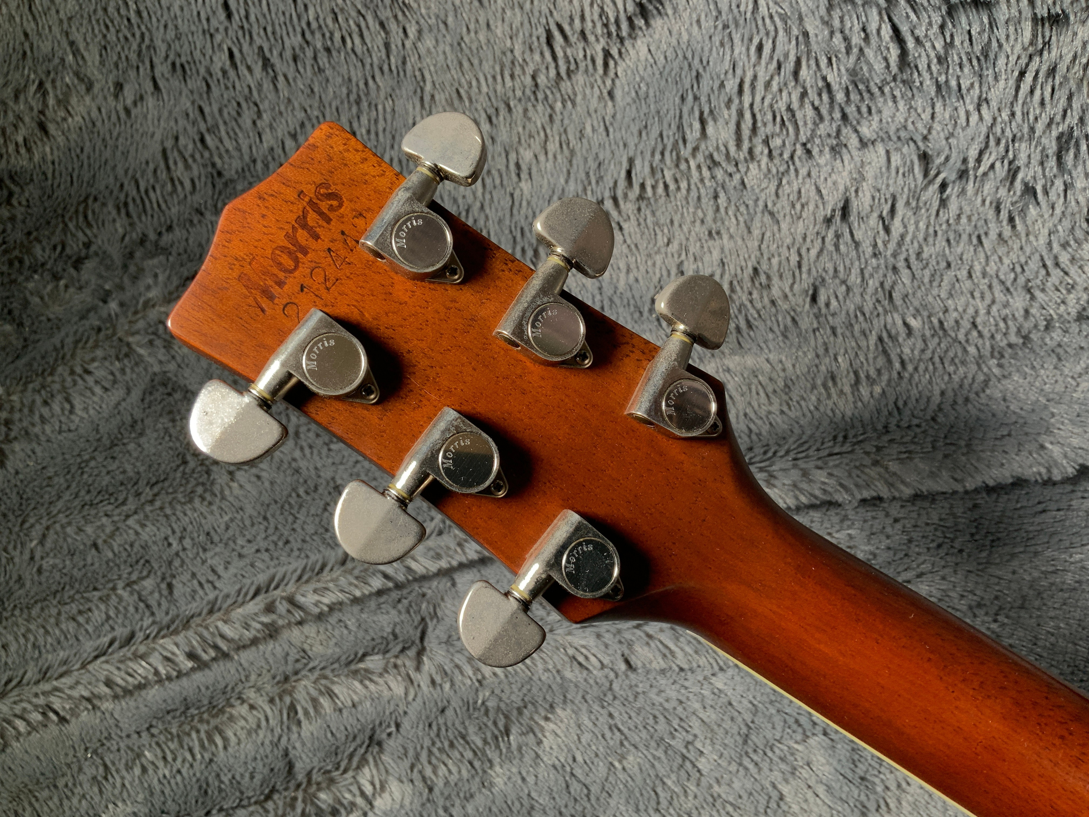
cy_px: 408
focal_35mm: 29
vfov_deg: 48.2
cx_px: 544
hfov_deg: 61.7
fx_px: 912
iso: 32
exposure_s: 1/104
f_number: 1.8
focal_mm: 3
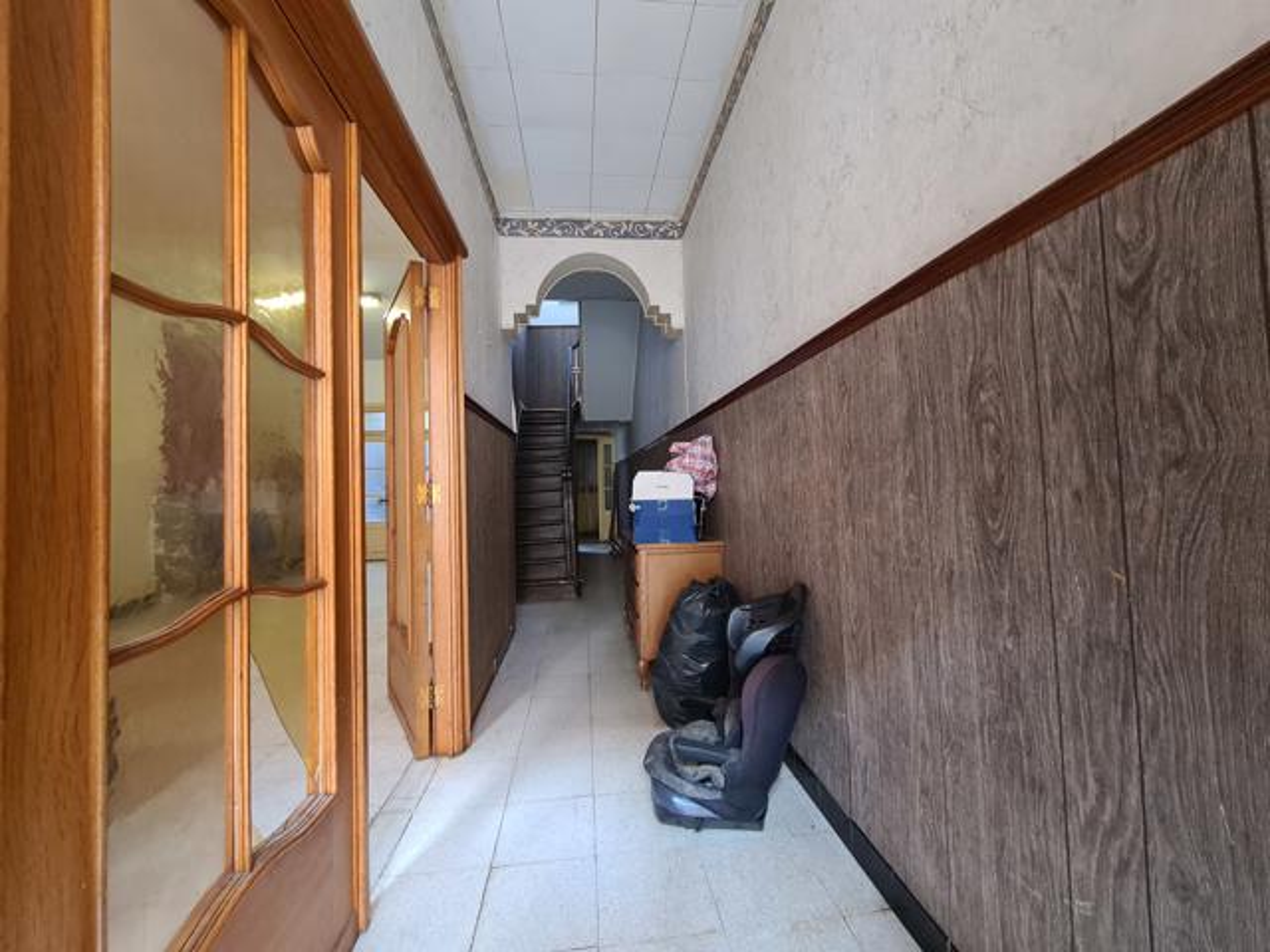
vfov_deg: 89.9
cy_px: 476
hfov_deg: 106.2
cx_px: 635
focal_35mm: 13
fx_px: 477
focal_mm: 2.22
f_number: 2.2
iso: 400
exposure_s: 1/33
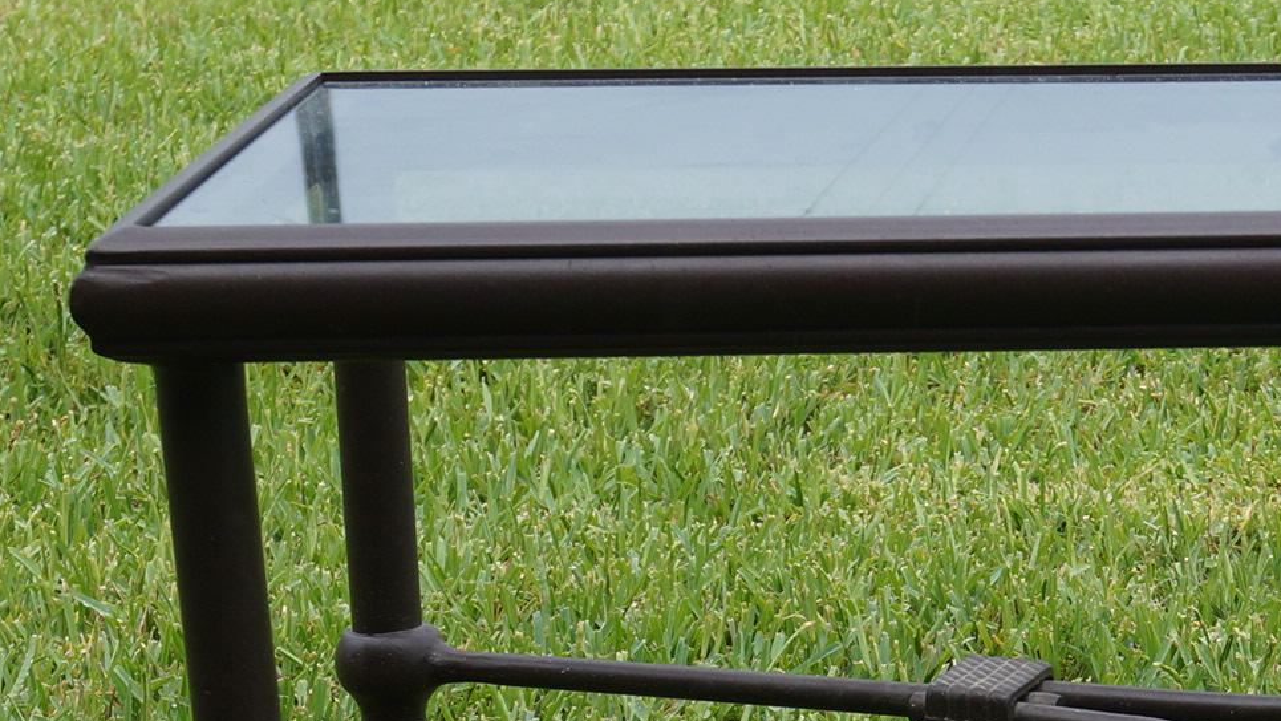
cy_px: 637
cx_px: 1369
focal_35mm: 139
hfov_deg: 15.1
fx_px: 4733
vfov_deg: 8.7
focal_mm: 35
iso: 100
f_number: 8
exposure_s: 1/160
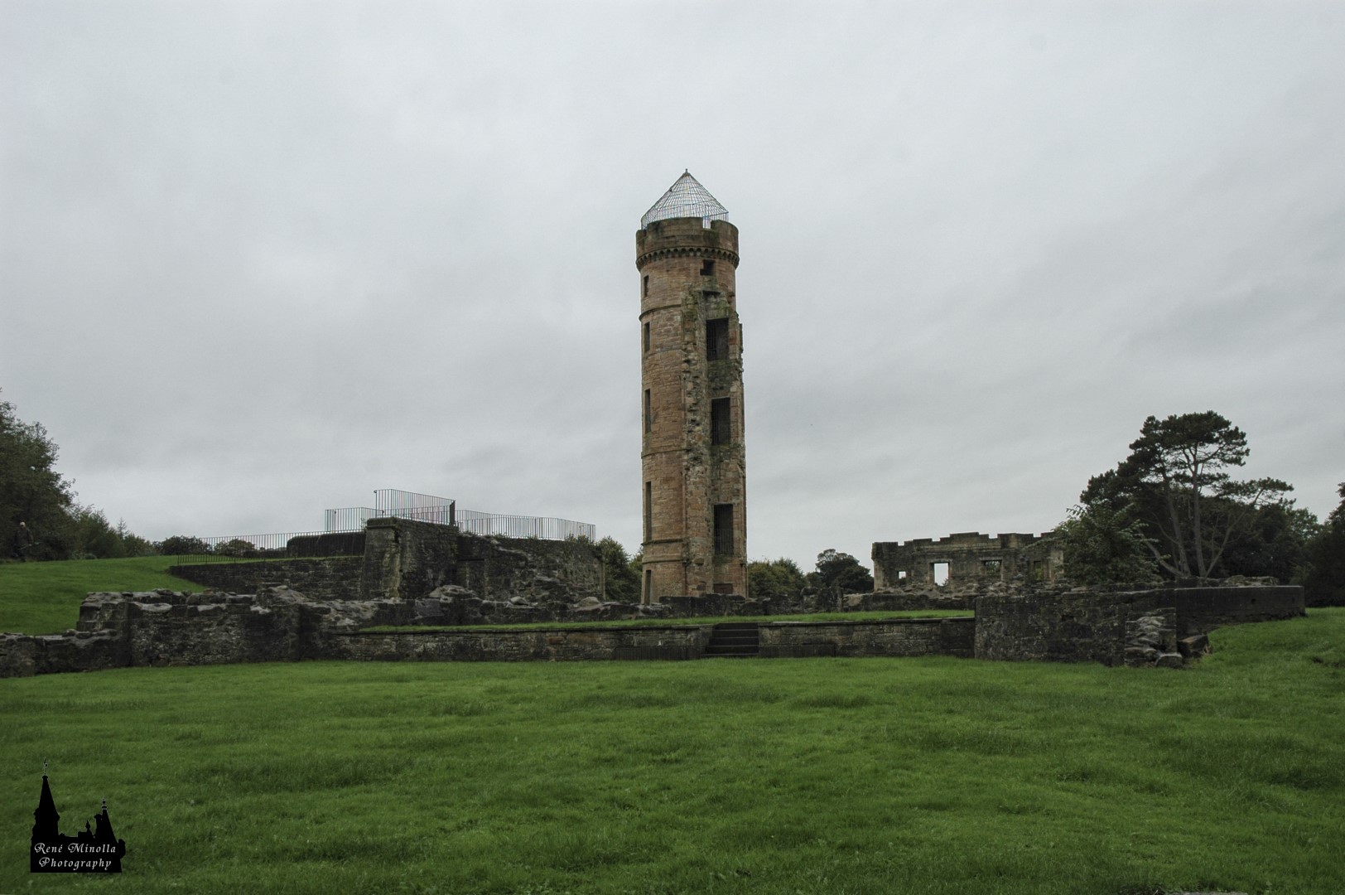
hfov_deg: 57.3
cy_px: 448
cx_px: 672
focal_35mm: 33
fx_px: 1232
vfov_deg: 39.9
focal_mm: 22
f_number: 7.1
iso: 200
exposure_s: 1/200
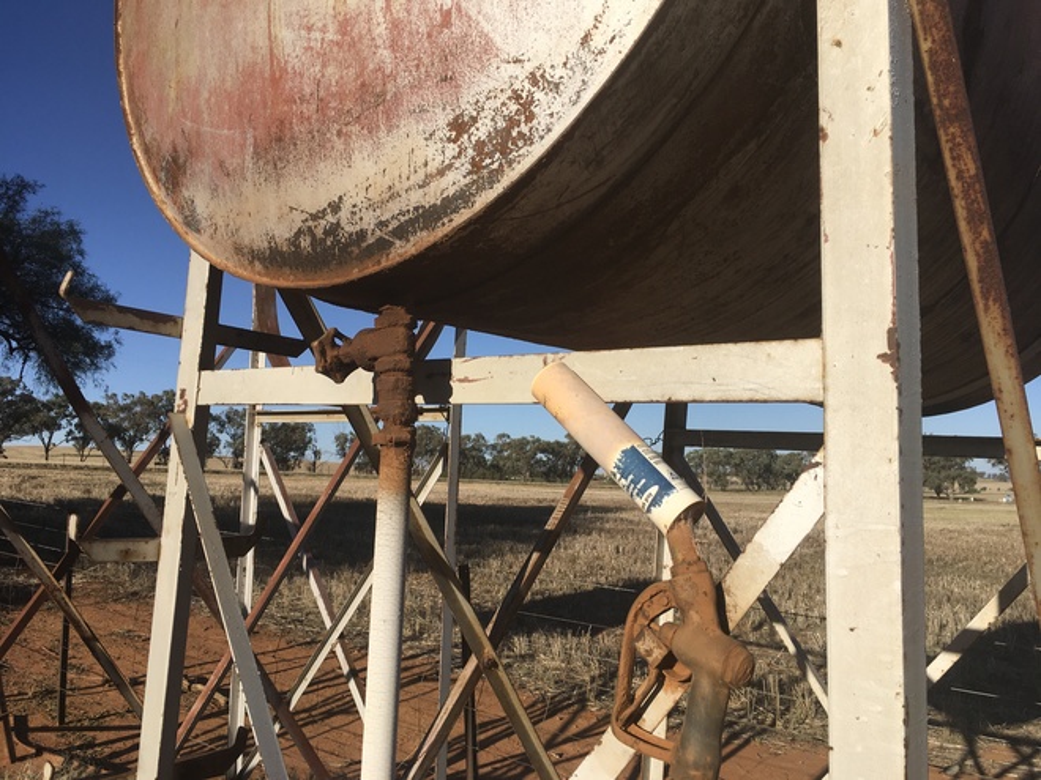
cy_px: 390
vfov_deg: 48.2
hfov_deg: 61.7
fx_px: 872
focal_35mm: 29
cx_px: 520
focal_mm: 4.15
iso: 25
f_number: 2.2
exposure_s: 1/2404
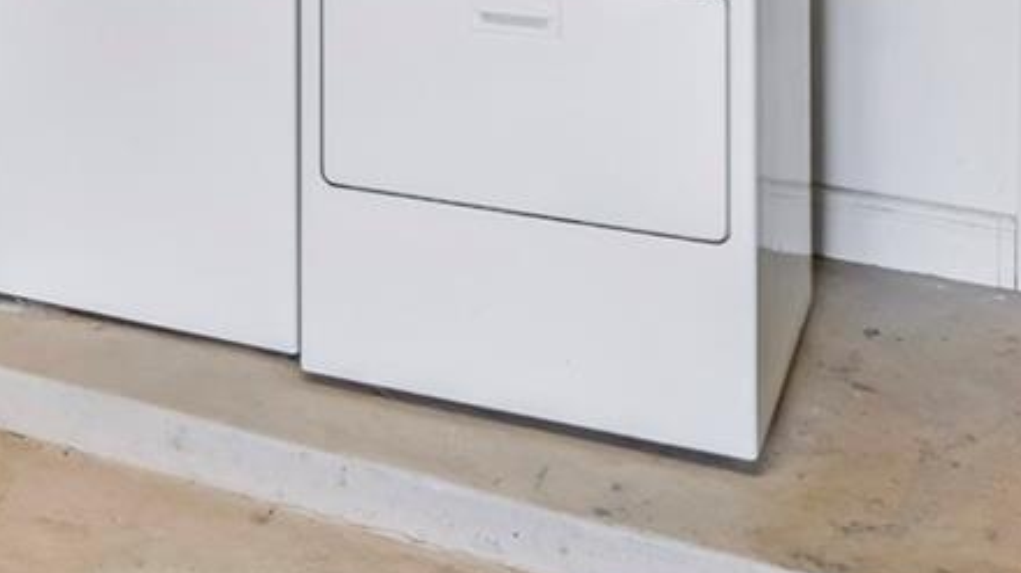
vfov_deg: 16.6
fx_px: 1702
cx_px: 251
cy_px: -390
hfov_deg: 32.7
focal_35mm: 63
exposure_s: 1/160
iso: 250
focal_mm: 11
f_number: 9
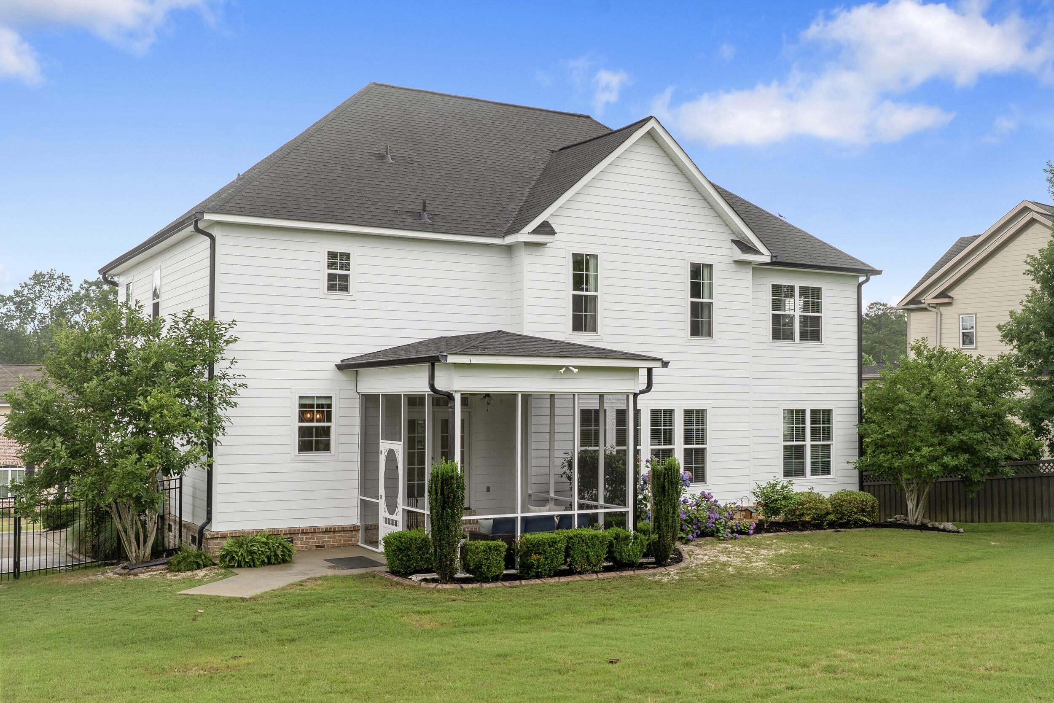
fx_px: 1054
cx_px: 527
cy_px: 352
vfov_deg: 36.9
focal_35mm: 36
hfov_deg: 53.1
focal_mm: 24
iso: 200
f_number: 8
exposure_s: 1/40
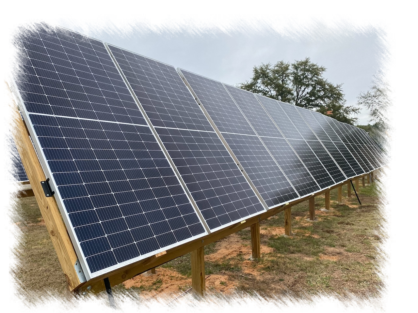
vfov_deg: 53.1
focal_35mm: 26
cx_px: 209
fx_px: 314
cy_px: 156
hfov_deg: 67.3
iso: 125
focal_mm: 4.25
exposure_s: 1/108
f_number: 1.8
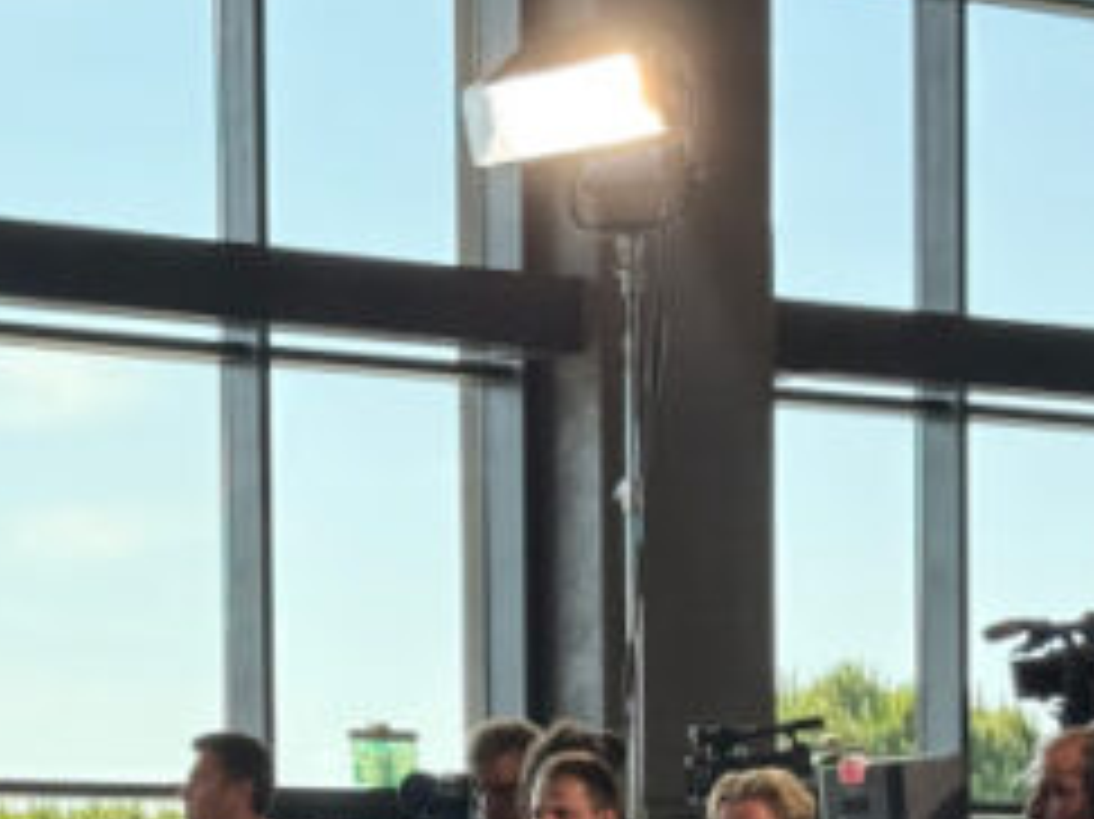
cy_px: 1170
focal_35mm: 152
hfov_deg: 12.9
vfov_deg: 9.5
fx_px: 4801
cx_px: 216
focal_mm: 6.76
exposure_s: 1/320
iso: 100
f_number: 1.78
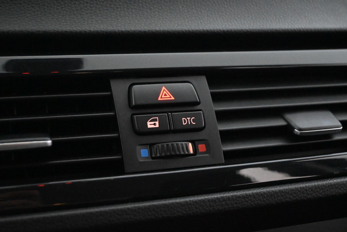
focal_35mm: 58
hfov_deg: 34.5
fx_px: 559
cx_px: 171
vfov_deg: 23.4
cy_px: 117
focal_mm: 38
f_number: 5.6
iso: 18000
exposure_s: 1/60
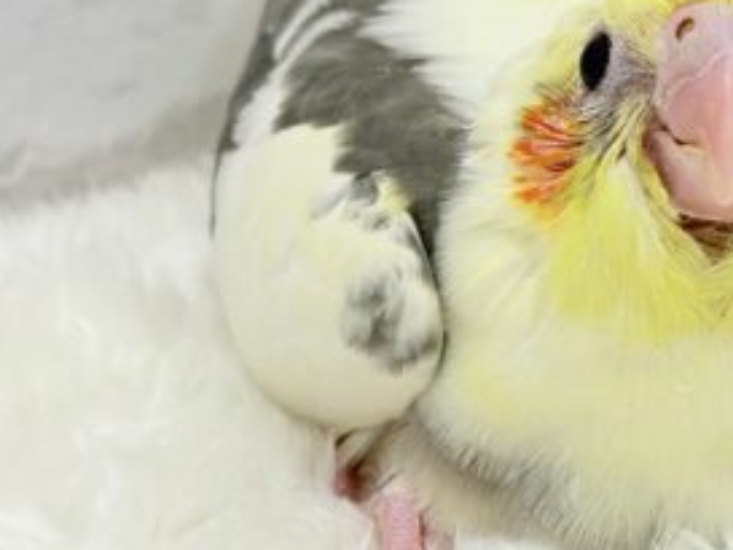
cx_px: 607
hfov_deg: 16.0
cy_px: 123
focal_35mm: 122
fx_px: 2585
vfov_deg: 12.1
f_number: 1.6
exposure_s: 1/100
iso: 50
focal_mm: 5.96
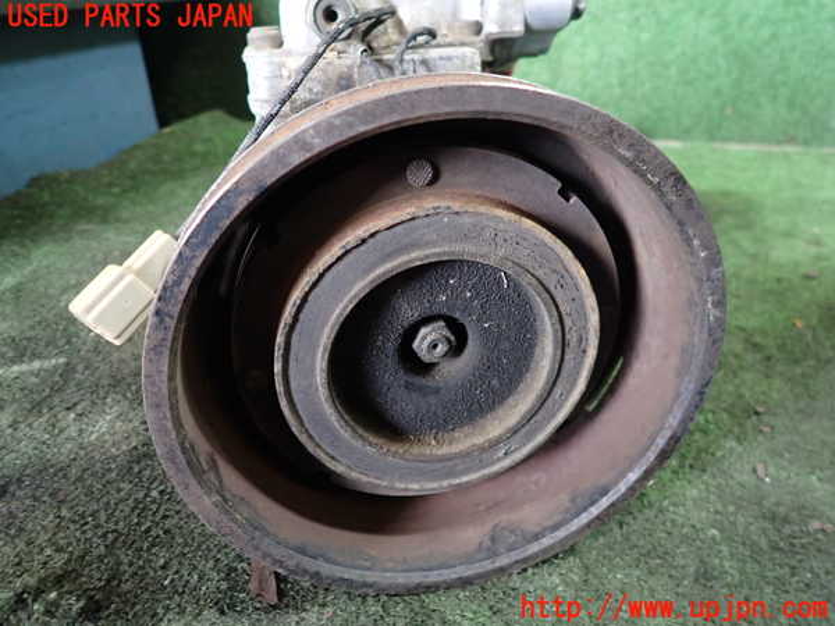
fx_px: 603
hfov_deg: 69.4
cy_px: 313
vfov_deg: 54.9
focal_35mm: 25
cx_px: 418
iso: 320
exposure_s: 1/30
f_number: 2
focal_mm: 4.5
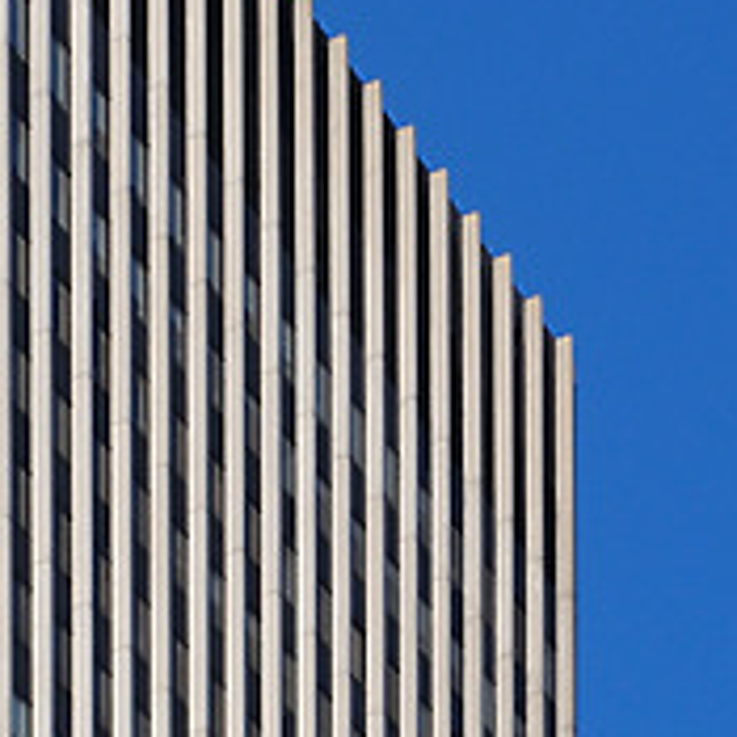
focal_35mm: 253
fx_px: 6094
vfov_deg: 6.9
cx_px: -69
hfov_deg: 6.9
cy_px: 564
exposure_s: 1/500
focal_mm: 58
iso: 200
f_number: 9
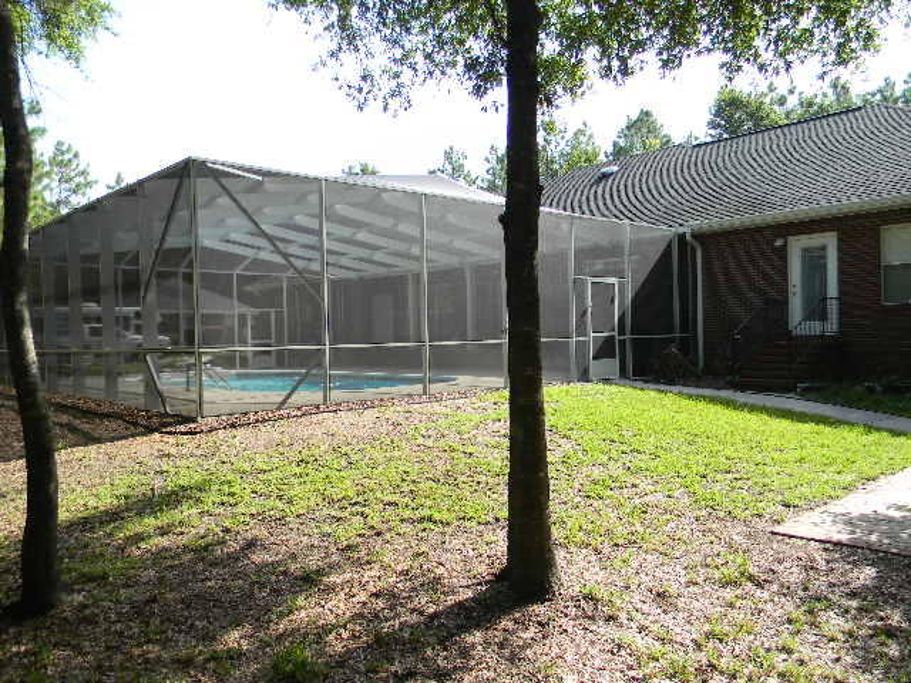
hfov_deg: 63.4
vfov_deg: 49.7
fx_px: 737
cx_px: 456
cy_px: 342
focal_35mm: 28
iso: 80
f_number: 3.5
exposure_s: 1/212
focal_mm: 5
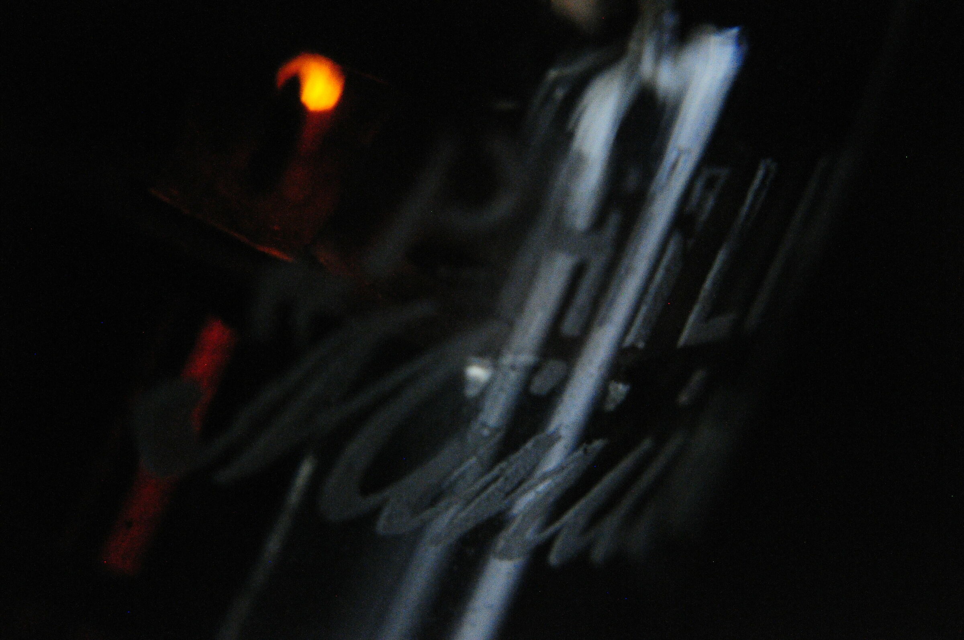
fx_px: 2006
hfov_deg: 27.0
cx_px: 482
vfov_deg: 18.1
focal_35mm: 75
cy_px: 320
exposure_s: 1/8
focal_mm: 50
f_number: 2.8
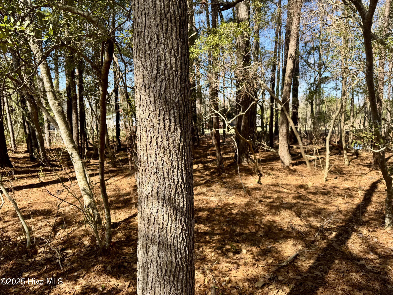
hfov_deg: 71.6
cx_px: 196
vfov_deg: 56.8
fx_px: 272
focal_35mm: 24
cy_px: 148
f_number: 1.78
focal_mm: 6.76
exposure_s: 1/888
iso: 80
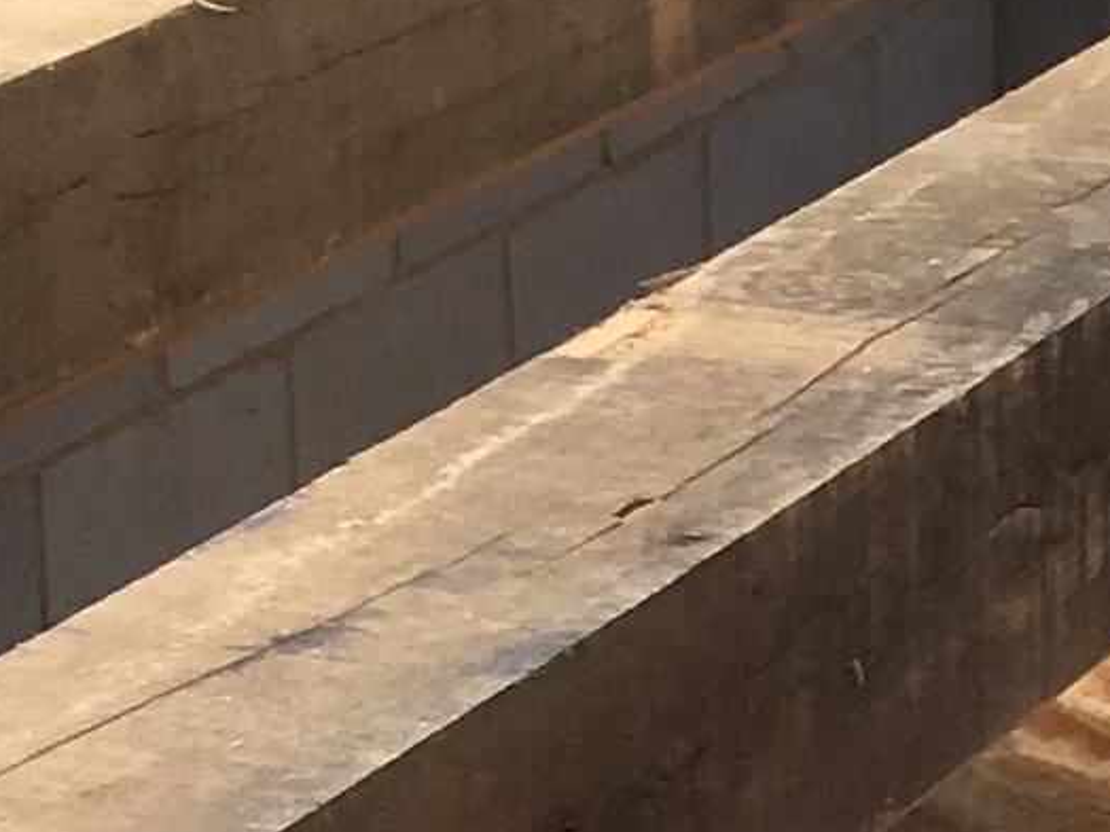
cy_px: 713
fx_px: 7151
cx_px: 2328
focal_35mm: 223
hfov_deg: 8.4
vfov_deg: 6.7
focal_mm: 4.15
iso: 25
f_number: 2.2
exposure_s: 1/371
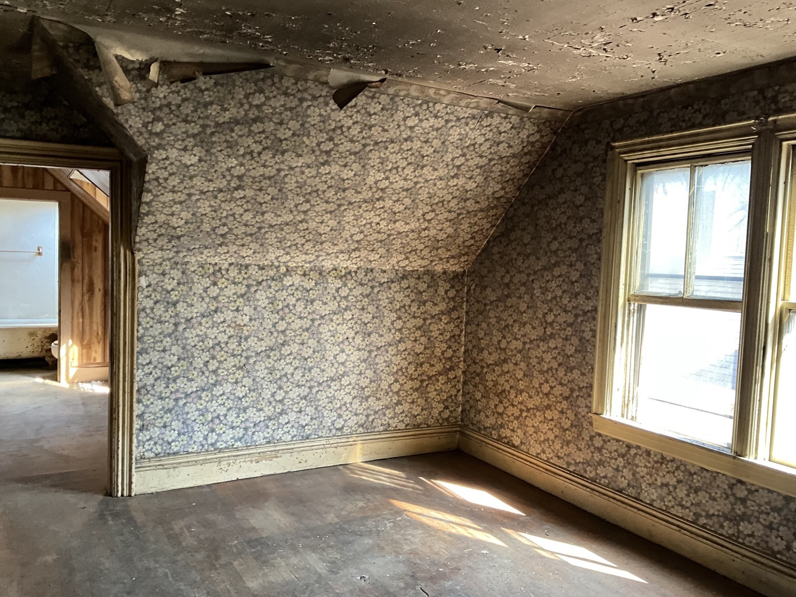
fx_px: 667
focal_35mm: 29
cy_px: 298
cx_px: 398
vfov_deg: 48.2
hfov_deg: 61.7
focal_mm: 3
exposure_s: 1/60
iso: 125
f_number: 1.8
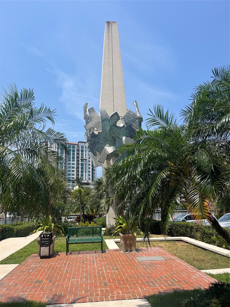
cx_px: 115
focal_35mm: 26
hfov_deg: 53.1
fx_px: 230
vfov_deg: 67.3
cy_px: 154
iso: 50
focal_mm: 5.1
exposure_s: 1/3521
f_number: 1.6
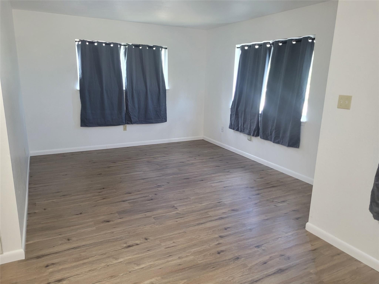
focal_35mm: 26
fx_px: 285
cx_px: 190
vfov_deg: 53.1
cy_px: 142
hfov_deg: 67.3
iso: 250
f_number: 1.8
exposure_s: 1/40
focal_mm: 5.4
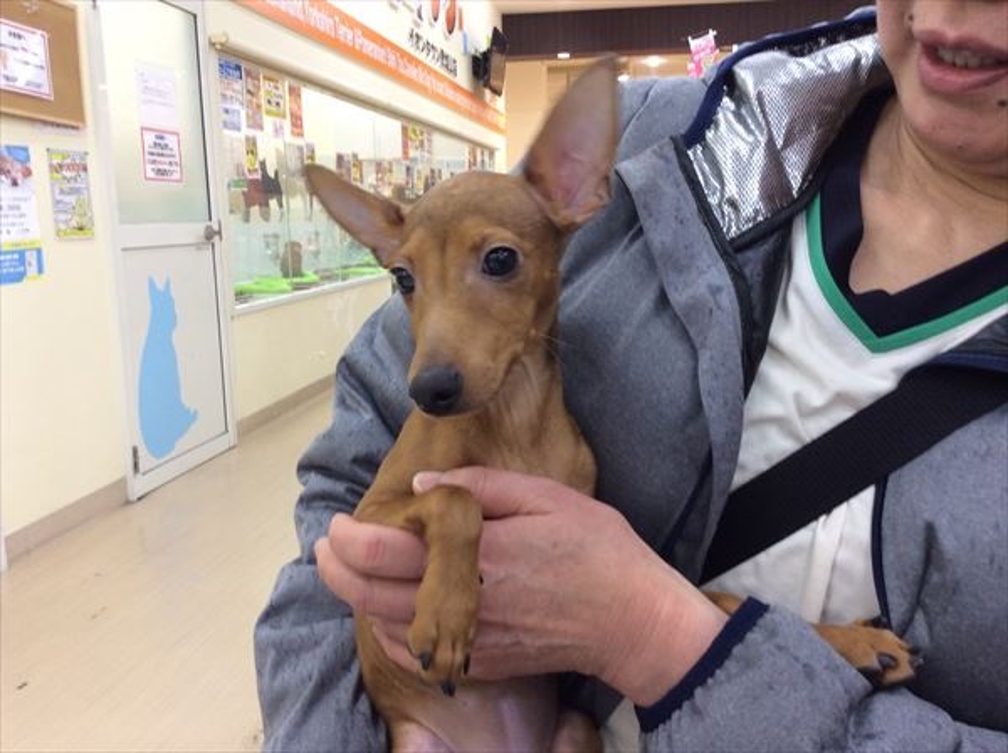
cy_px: 376
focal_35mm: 32
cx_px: 504
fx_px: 930
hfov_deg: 56.9
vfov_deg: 44.0
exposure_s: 1/24
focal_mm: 3.3
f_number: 2.4
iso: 50
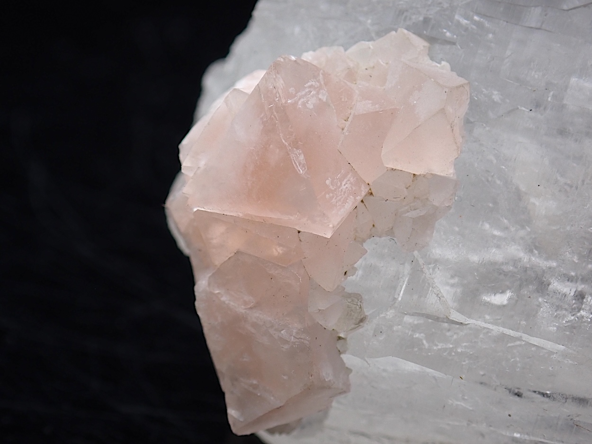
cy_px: 222
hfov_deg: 19.6
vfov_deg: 14.8
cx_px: 296
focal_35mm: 100
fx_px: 1711
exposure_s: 1/125
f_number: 4.9
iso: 200
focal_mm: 18
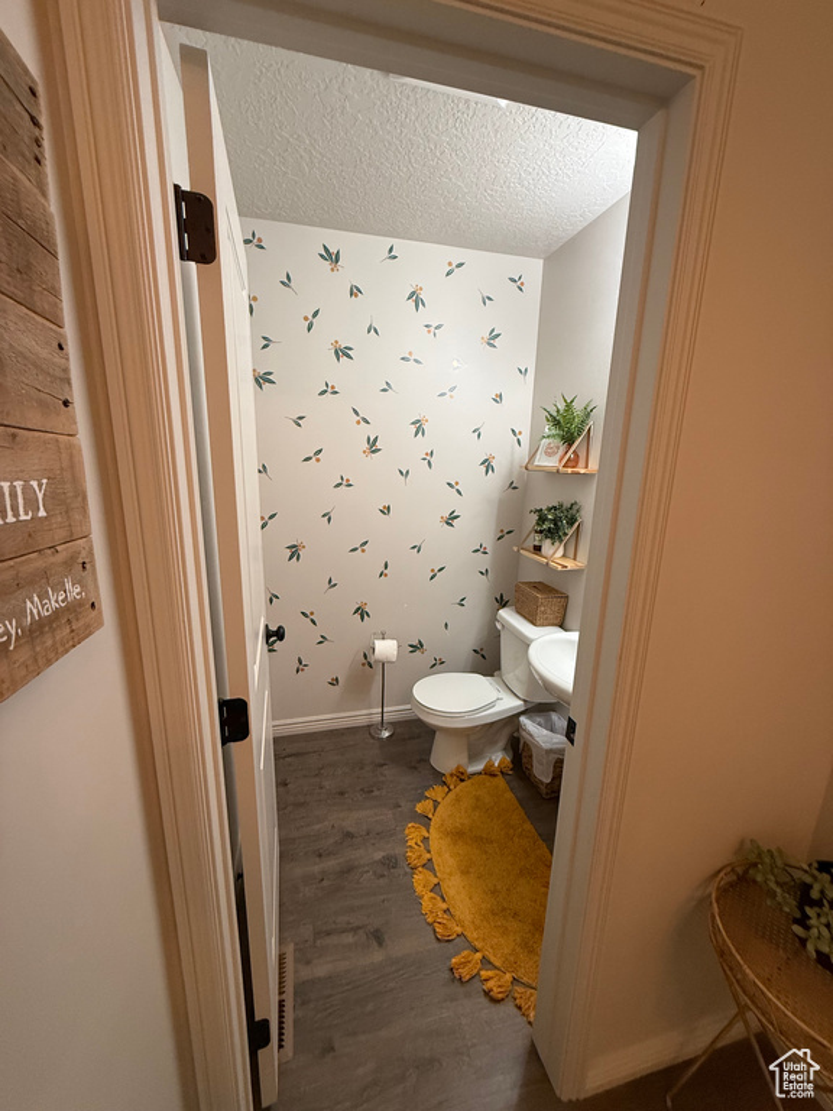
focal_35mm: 14
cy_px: 556
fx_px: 449
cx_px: 416
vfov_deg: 102.1
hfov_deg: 85.7
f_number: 2.2
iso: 250
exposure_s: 1/120
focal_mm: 2.22
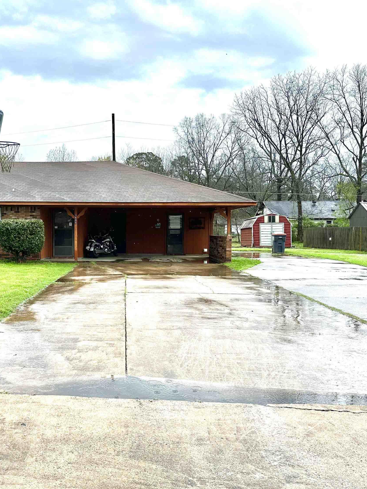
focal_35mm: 33
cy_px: 244
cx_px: 97
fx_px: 466
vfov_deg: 55.3
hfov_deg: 41.8
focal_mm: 6.86
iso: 80
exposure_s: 1/2252
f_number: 1.78
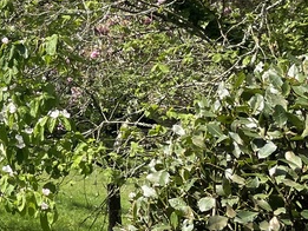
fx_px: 908
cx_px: -177
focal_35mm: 102
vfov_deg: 14.1
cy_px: -41
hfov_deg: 17.1
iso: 32
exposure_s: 1/2020
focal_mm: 4.2
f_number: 1.6
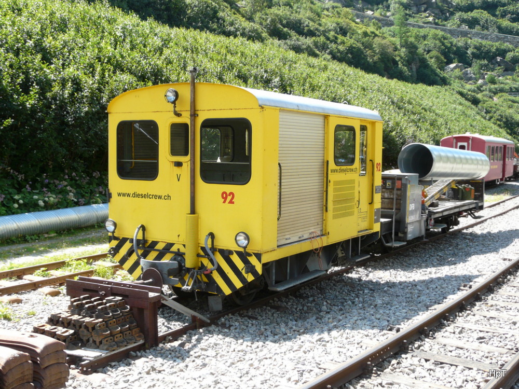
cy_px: 194
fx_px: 630
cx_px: 260
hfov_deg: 44.8
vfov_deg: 34.3
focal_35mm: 42
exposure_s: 1/160
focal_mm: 6.8
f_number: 4
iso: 100
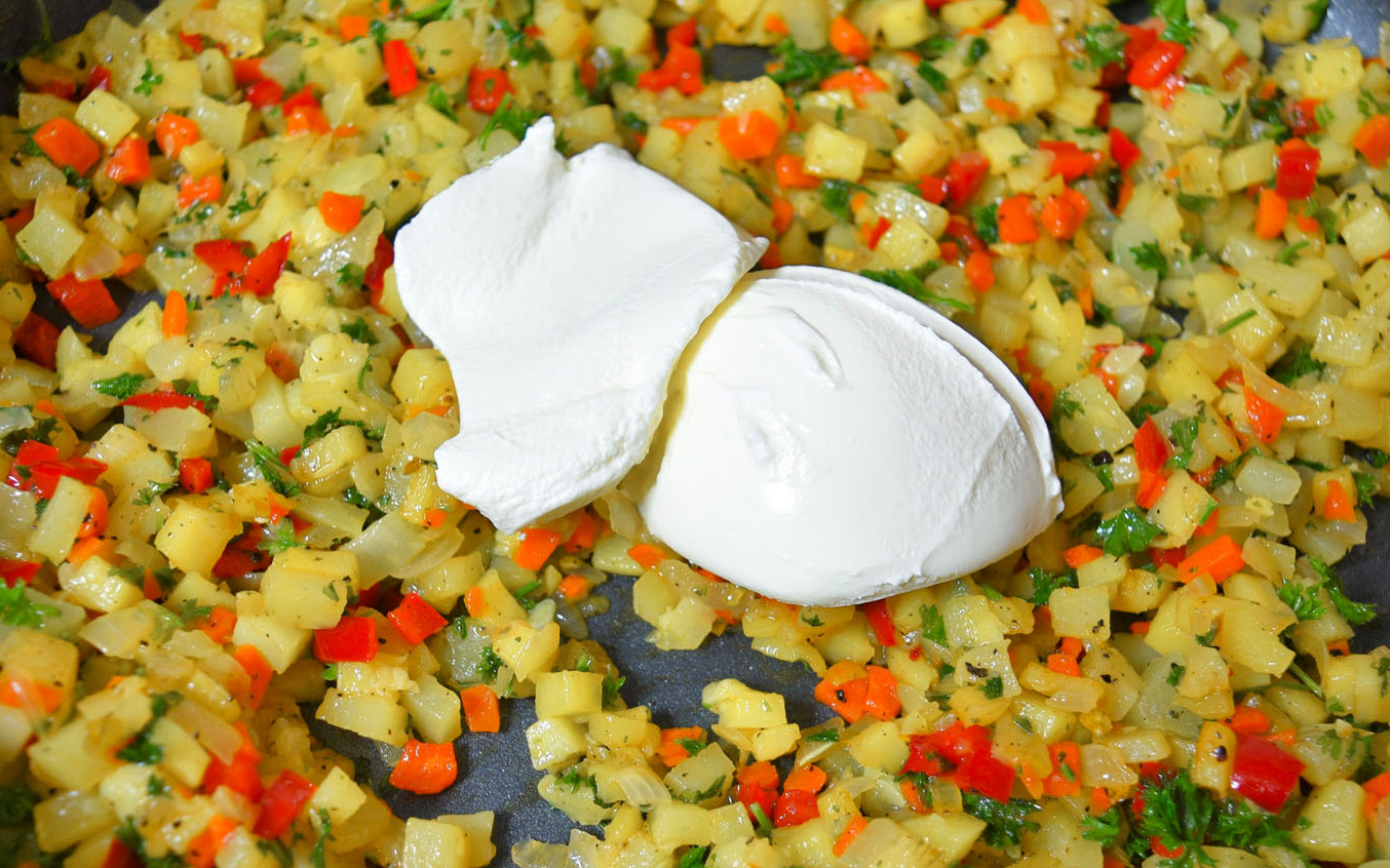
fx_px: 1617
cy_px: 516
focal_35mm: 43
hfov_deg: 46.5
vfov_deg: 30.0
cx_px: 666
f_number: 3.8
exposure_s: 1/40
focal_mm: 21
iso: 500
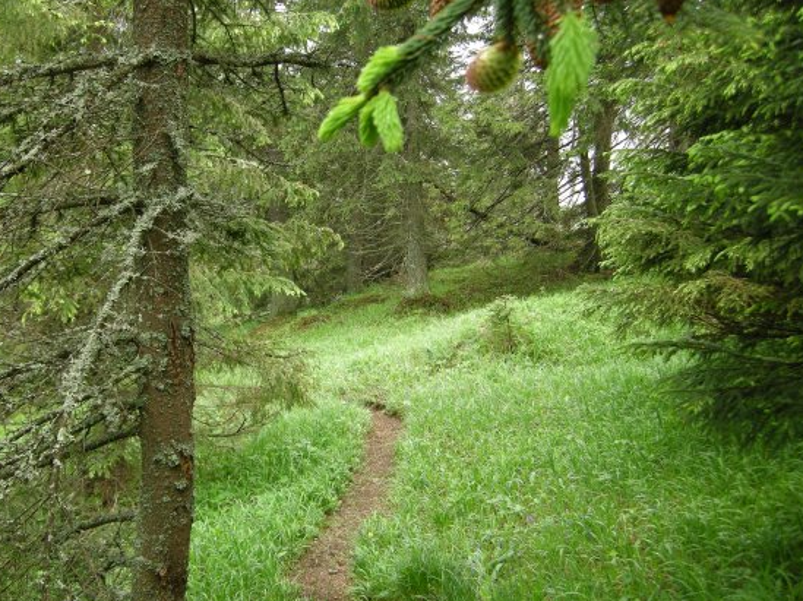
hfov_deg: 44.7
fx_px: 974
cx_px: 354
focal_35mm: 42
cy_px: 339
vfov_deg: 34.3
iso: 100
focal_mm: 7.5
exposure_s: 1/59.5
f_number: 3
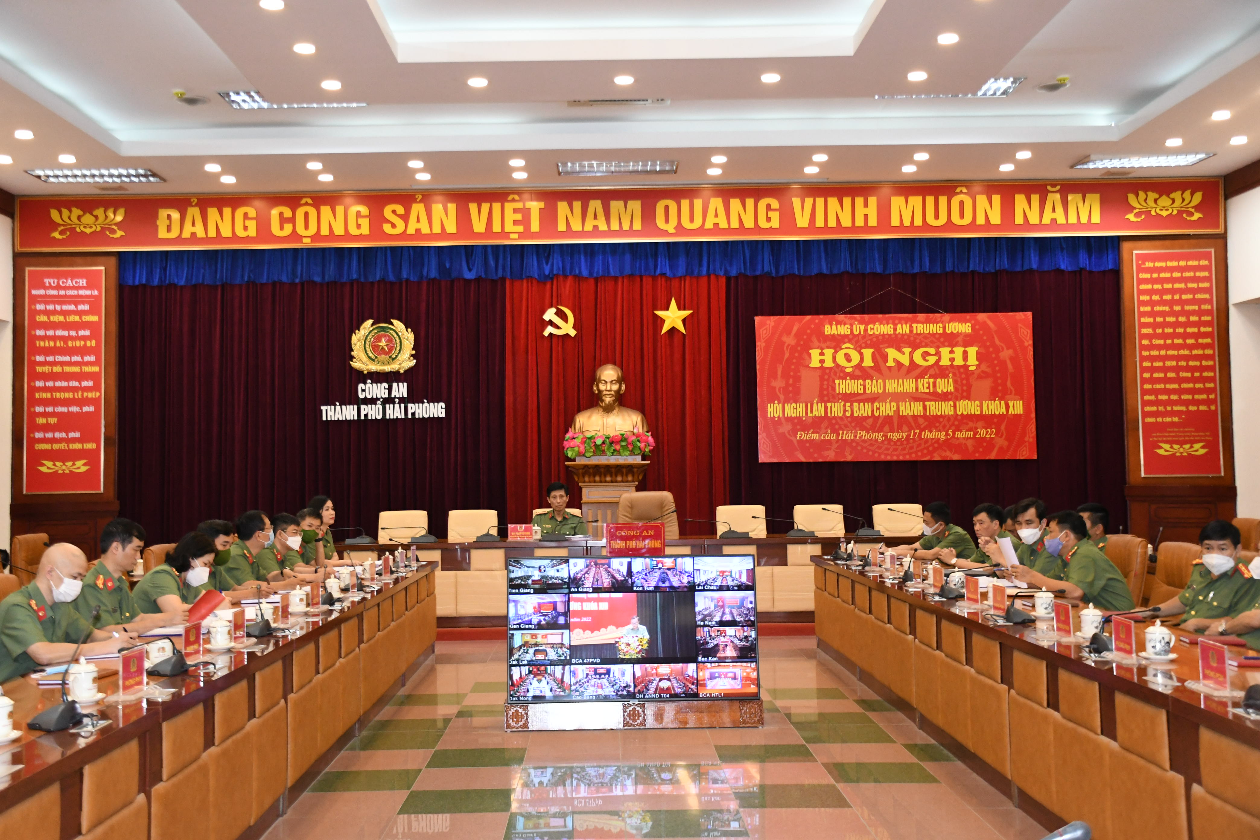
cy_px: 420
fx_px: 1417
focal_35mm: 40
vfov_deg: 33.0
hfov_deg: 47.9
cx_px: 630
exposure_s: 1/200
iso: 2500
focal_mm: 27
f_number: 4
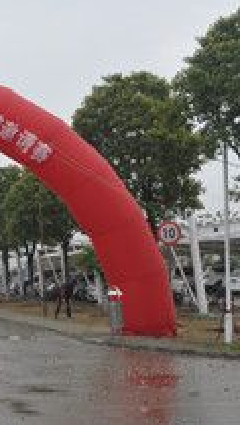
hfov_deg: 14.3
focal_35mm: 81
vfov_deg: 26.0
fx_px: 914
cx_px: -83
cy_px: 134
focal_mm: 24
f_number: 11
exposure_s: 1/125
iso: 200
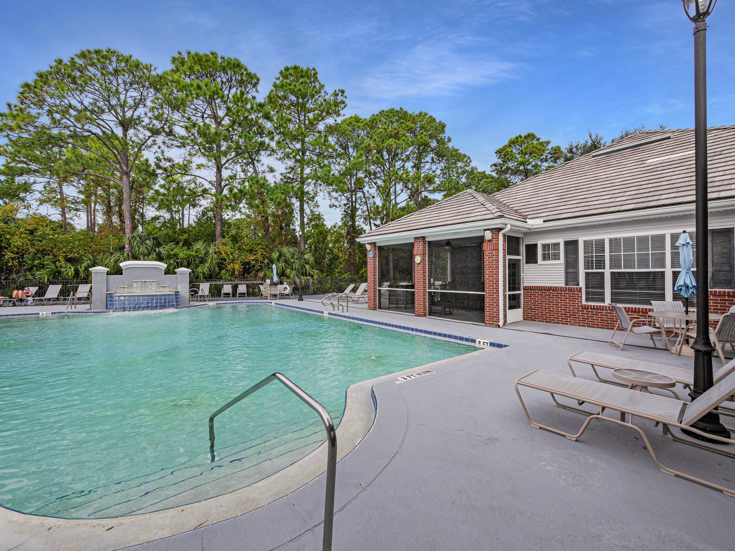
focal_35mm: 14
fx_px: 297
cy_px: 276
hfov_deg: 102.1
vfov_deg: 85.7
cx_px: 368
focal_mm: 7
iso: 400
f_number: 8
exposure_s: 1/500
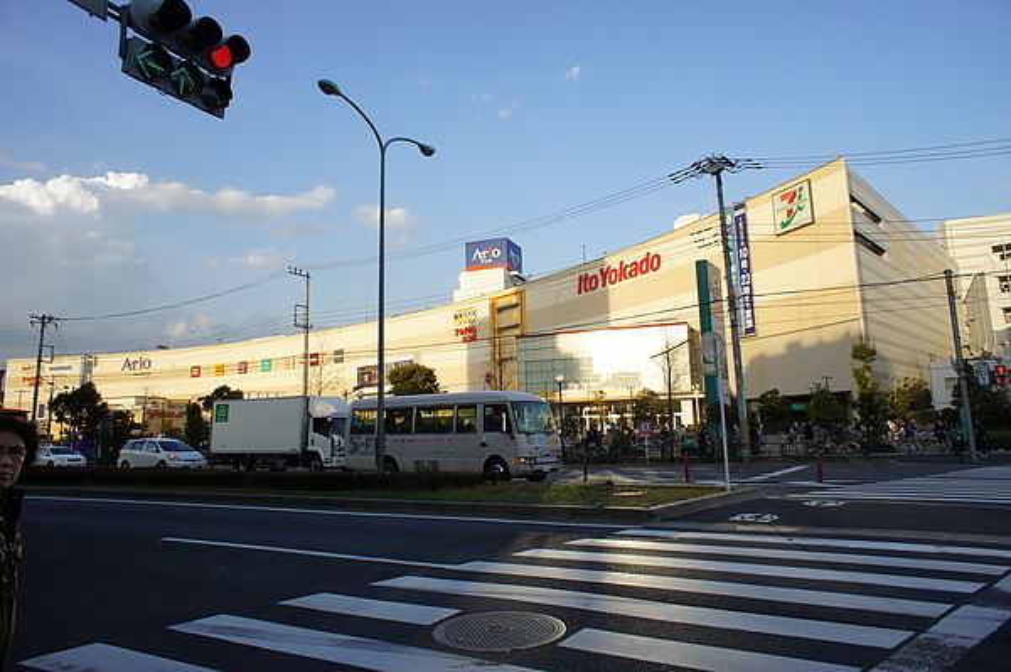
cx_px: 506
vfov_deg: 53.1
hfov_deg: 73.8
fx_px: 673
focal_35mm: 24
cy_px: 336
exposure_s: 1/160
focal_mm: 16
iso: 250
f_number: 11
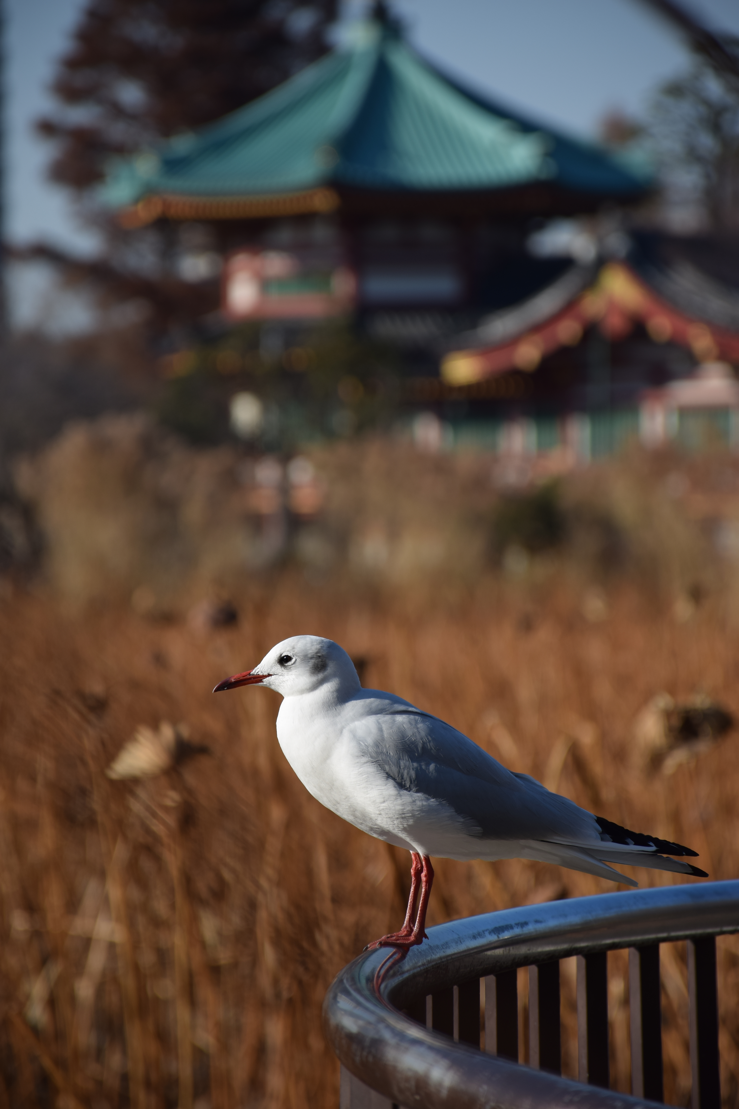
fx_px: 6466
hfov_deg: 6.5
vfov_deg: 9.8
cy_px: 554
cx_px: 370
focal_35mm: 210
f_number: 5.6
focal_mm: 140
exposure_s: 1/500
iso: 100
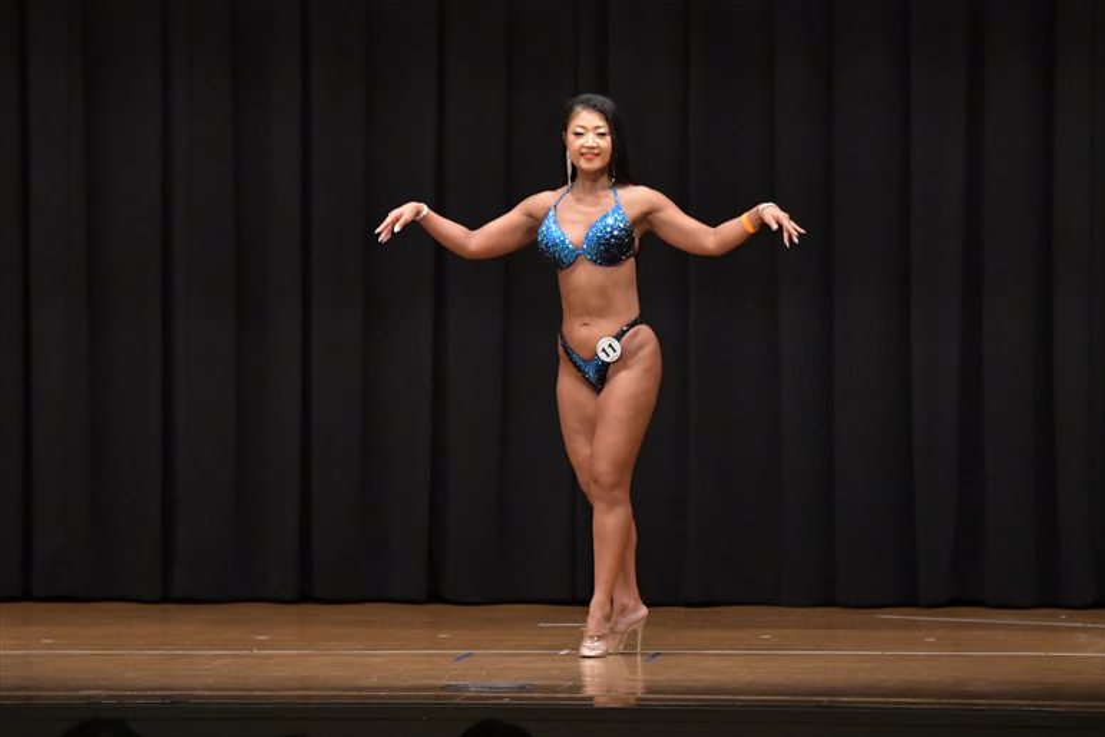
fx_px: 6230
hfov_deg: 10.1
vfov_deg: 6.8
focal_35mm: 203
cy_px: 368
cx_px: 554
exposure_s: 1/400
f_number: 5.6
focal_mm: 135
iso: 6400
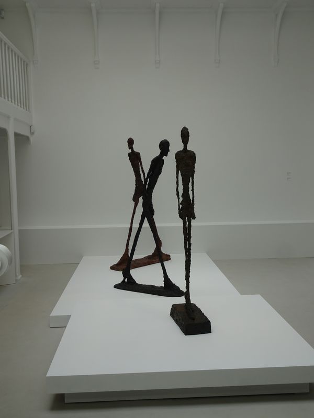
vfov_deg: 51.4
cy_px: 209
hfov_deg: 39.7
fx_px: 435
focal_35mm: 36
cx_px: 157
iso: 80
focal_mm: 6.17
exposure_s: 1/200
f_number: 4
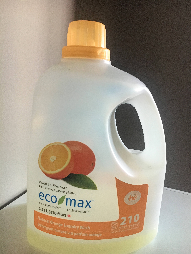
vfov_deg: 61.7
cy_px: 127
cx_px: 96
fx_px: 213
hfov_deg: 48.2
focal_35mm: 29
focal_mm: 4.15
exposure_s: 1/15
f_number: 2.2
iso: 250
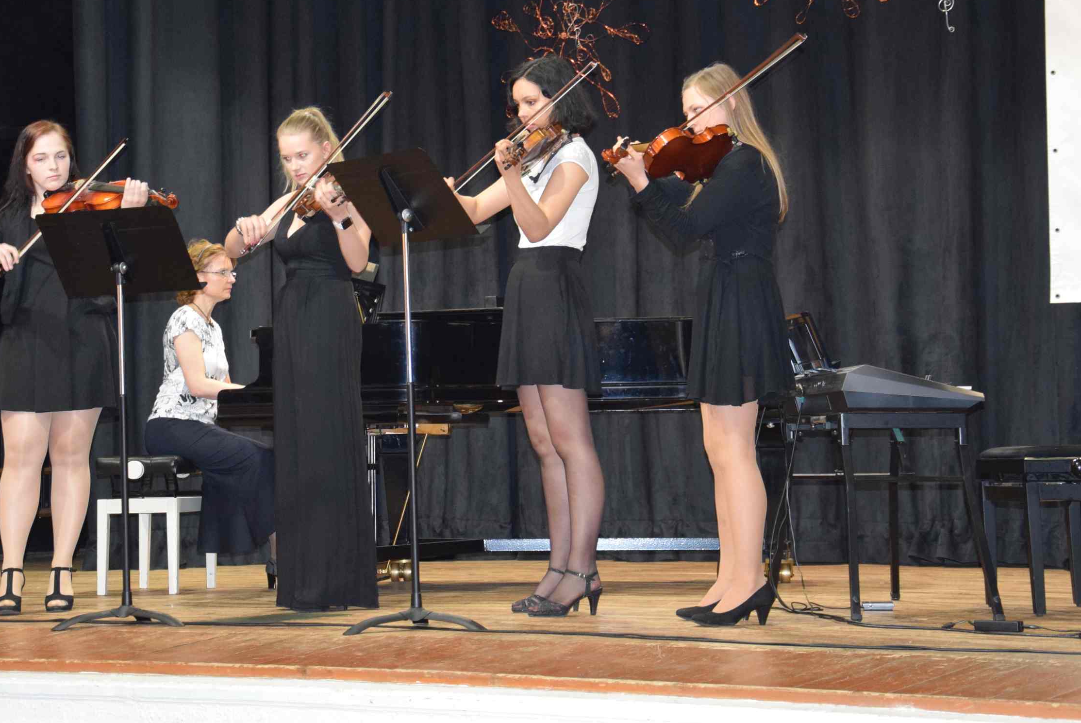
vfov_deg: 15.1
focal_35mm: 91
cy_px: 238
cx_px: 441
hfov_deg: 22.4
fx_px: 2725
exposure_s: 1/60
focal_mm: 45
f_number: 4.8
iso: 2000
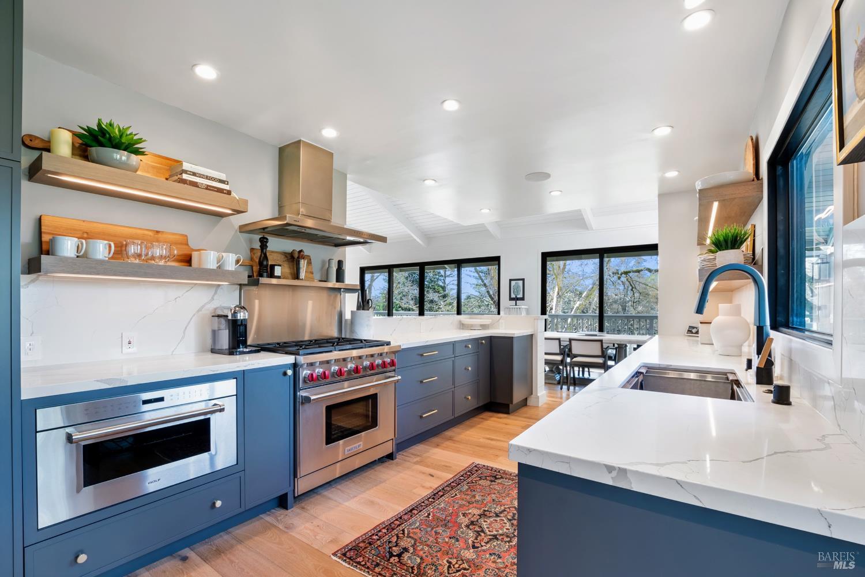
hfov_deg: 100.4
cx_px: 432
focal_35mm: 15
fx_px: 360
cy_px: 288
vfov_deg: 77.3
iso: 250
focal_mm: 10
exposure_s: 1/1.67
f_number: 9
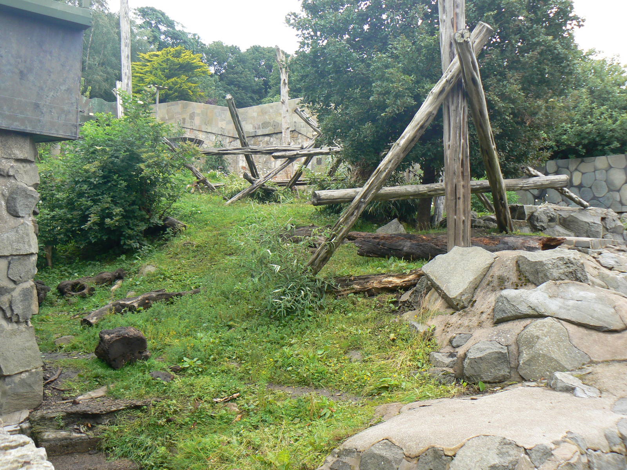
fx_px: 652
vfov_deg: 39.7
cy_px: 235
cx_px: 314
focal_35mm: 36
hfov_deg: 51.4
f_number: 4.5
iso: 80
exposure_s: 1/100
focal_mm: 6
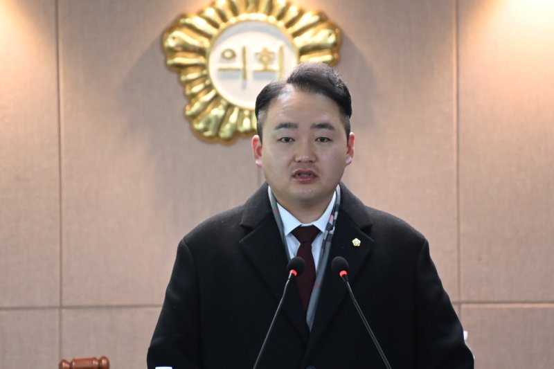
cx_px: 277
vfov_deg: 3.1
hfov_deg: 4.6
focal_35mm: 450
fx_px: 6923
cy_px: 184
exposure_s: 1/125
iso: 3200
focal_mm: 300
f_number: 6.3
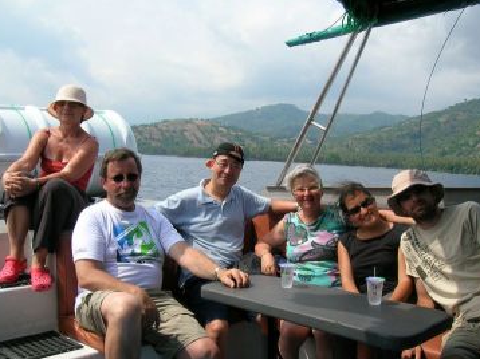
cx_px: 252
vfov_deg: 37.6
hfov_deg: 49.0
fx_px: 527
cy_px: 198
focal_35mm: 38
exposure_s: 1/404
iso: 50
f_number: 4.9
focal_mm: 5.7
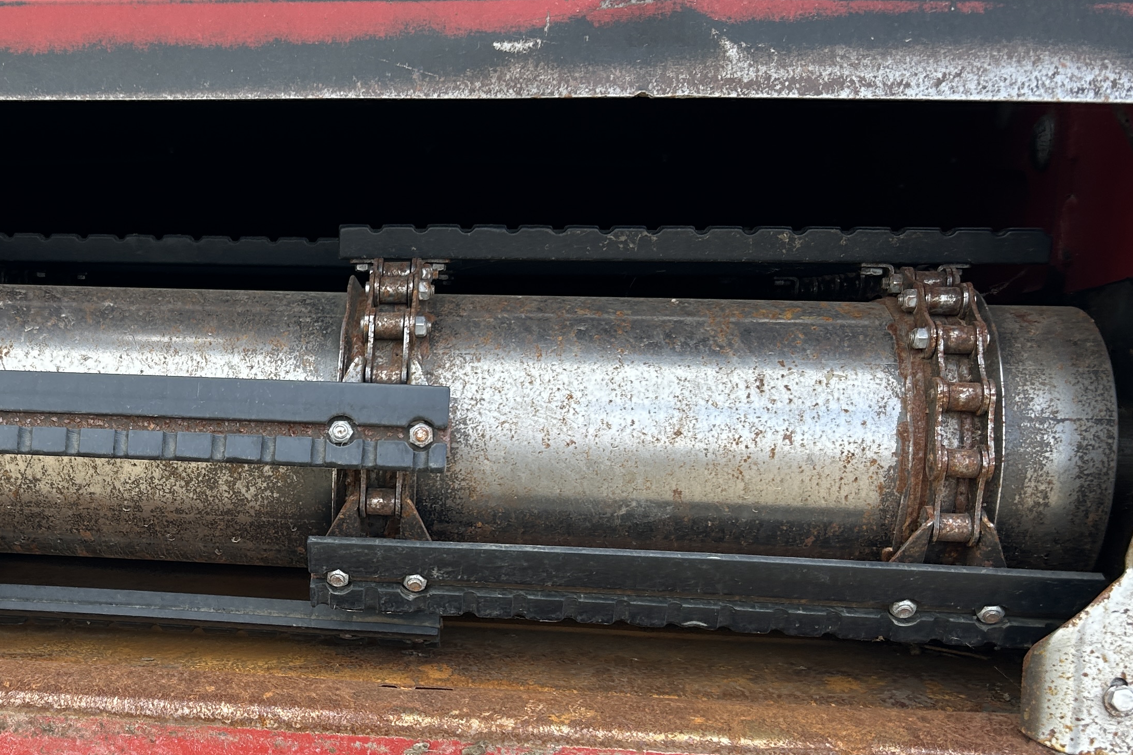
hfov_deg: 38.2
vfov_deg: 26.9
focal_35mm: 50
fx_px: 1573
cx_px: 232
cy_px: 487
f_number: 1.5
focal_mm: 5.7
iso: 50
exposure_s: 1/482
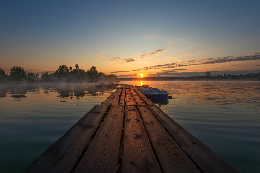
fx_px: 116
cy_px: 86
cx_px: 130
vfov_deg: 73.8
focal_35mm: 16
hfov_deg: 96.7
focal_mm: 16
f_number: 8
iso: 125
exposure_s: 1/320
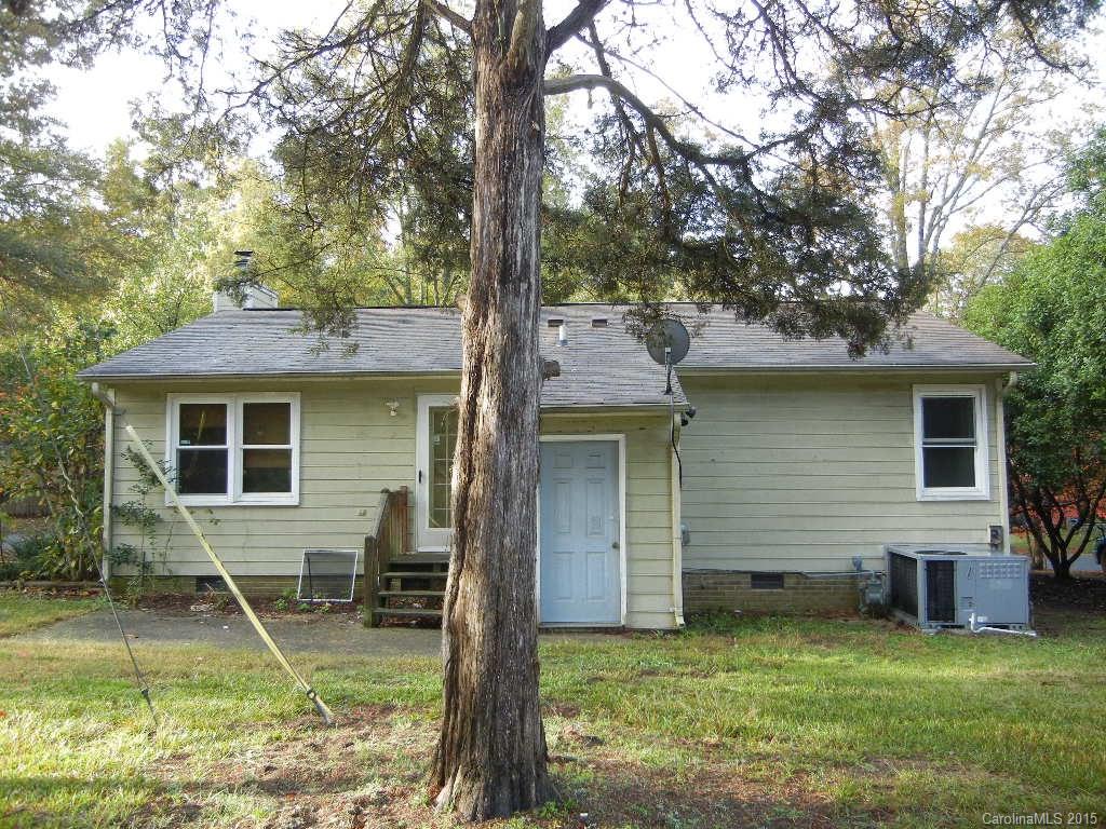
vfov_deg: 46.8
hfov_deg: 60.0
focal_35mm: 30
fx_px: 959
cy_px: 414
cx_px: 553
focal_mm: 5.4
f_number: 3.5
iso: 230
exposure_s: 1/110
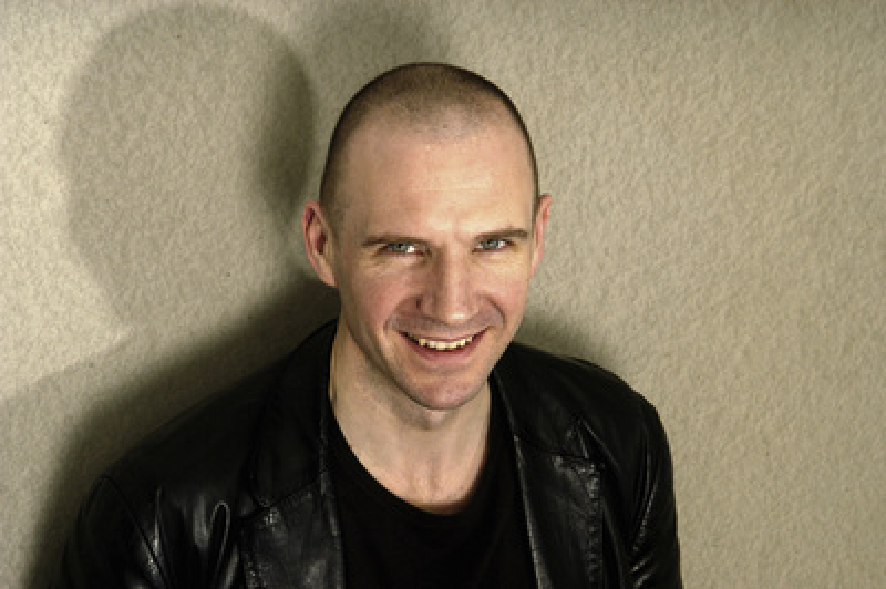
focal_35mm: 117
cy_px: 294
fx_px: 2877
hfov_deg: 17.5
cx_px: 443
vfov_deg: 11.7
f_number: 13
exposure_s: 1/200
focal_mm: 78
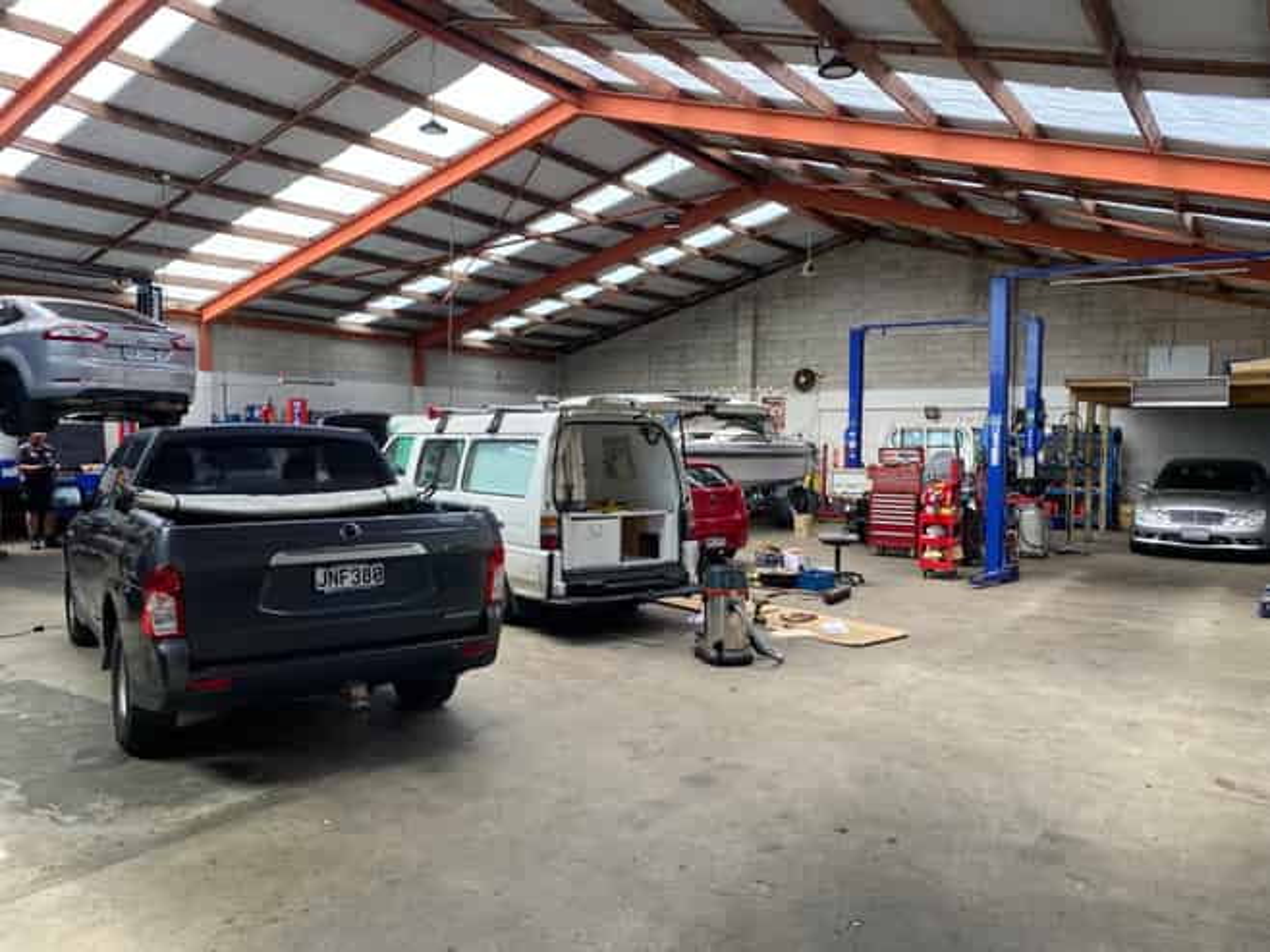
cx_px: 635
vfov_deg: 53.0
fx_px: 954
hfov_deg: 67.3
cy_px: 476
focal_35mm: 26
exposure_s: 1/203
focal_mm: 4.25
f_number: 1.8
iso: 32
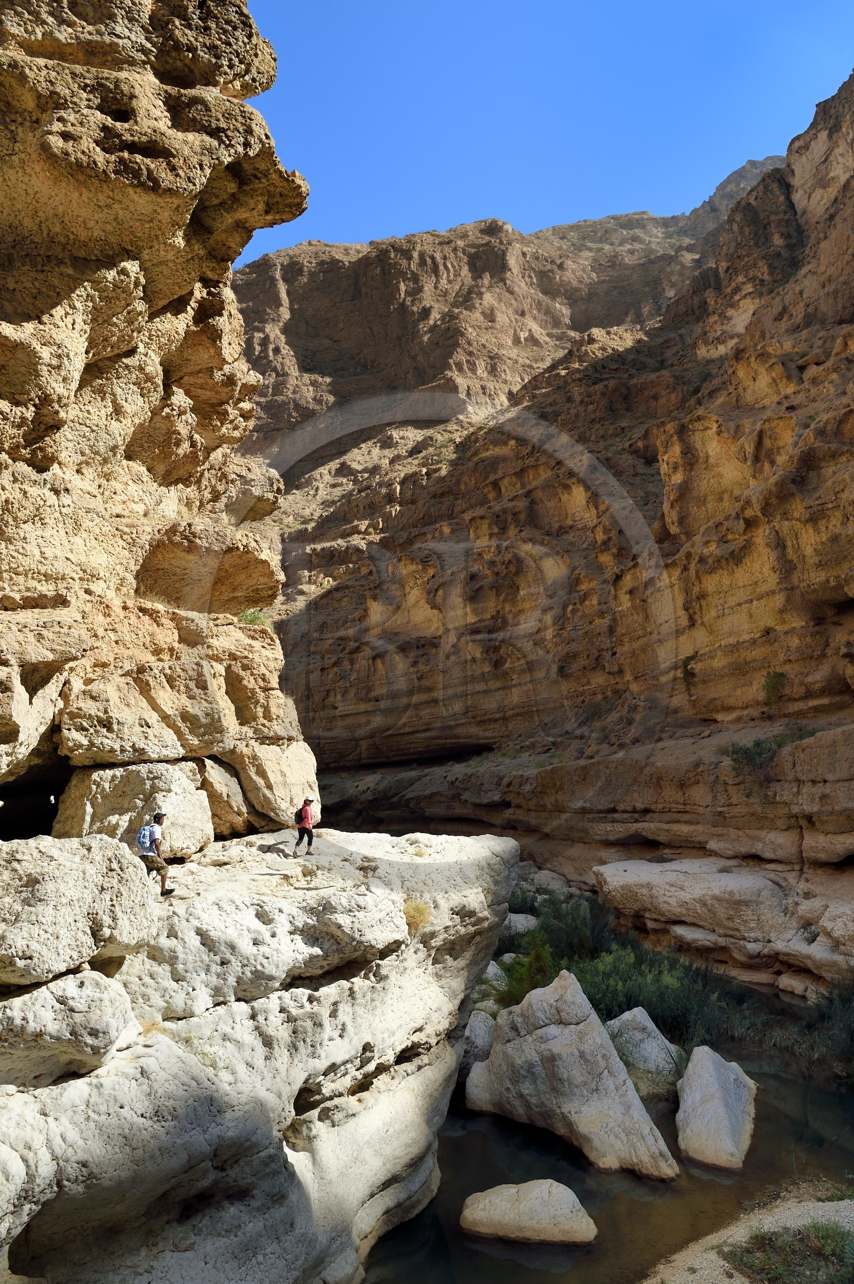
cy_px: 642
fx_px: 855
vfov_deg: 73.8
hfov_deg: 53.1
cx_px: 427
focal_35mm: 24
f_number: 11
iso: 200
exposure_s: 1/250
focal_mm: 24
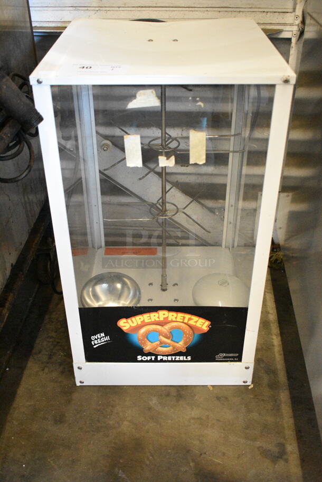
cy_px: 241
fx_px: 502
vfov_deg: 51.3
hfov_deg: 35.5
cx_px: 161
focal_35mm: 38
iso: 6400
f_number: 5
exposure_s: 1/100
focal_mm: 25
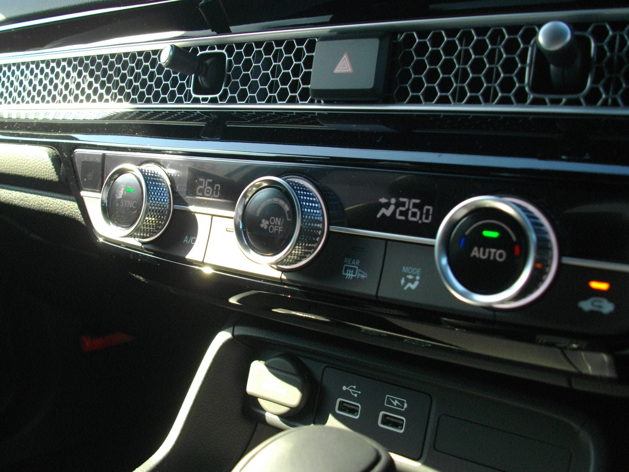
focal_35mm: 40
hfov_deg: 46.6
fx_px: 727
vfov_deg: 35.9
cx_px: 260
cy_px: 205
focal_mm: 5.7
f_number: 2.9
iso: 158
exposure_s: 1/125
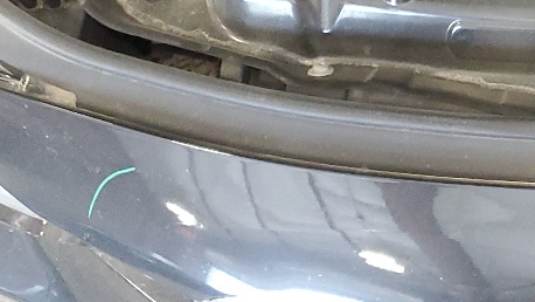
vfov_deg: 11.0
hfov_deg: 19.7
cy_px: -334
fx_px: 1405
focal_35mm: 99
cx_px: 716
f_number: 1.5
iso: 268
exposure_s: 1/60.2
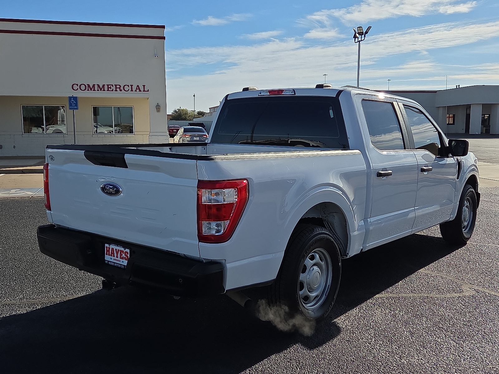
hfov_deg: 52.6
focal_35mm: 35
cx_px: 250
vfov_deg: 40.7
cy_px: 187
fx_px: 505
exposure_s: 1/2500
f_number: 1.8
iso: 25
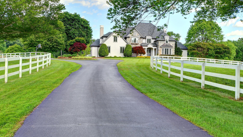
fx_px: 245
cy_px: 65
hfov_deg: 52.8
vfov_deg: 31.2
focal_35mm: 38
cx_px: 121
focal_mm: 24
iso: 200
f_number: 10
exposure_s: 1/100
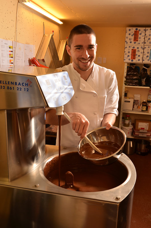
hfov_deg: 36.7
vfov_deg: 53.2
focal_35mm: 36
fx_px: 228
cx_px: 76
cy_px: 114
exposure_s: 1/80
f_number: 8
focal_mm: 24
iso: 320
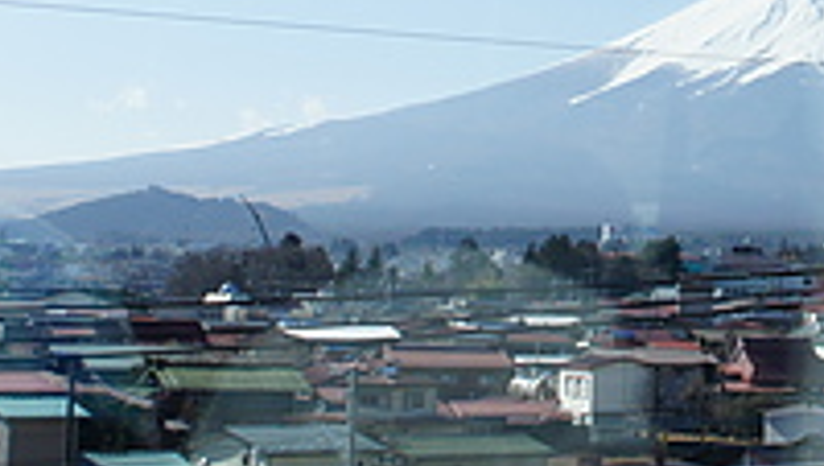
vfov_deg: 12.7
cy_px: -39
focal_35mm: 94
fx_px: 2056
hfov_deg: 22.3
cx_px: 676
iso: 200
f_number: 11
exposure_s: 1/250
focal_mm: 20
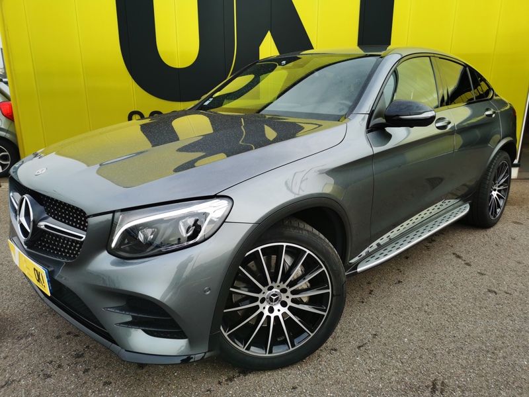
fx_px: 413
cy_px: 198
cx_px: 264
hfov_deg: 65.3
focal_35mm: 27
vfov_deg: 51.4
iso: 50
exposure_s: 1/356
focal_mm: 5.58
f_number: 1.8
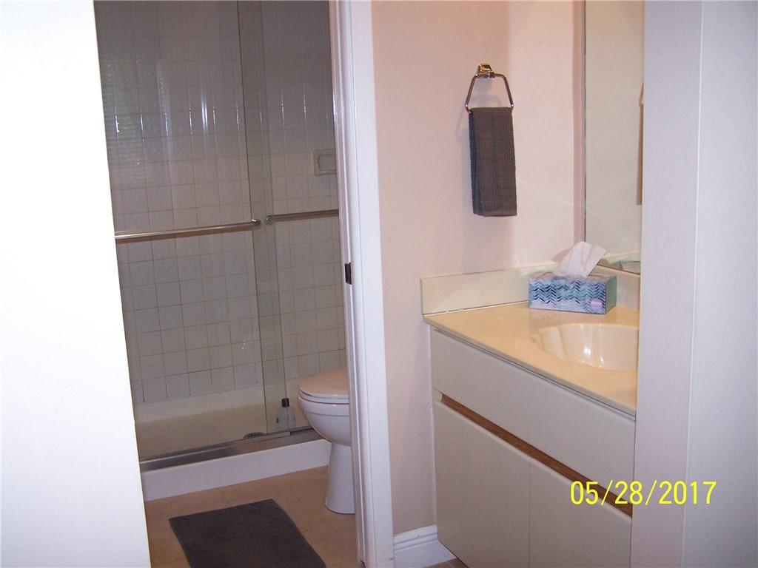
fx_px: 832
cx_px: 379
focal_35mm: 38
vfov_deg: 37.7
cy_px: 284
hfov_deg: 49.0
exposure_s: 1/60
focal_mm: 6.3
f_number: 2.8
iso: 140
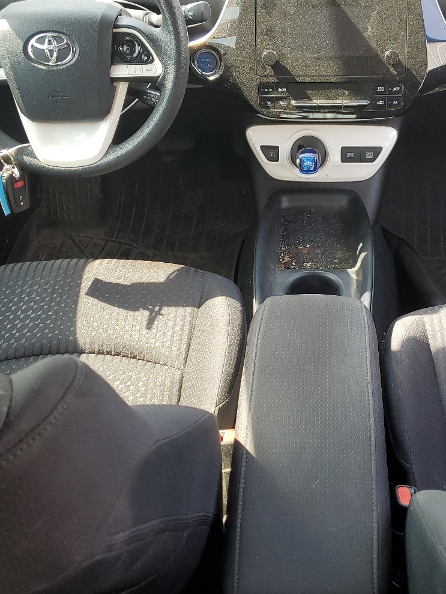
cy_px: 254
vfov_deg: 44.7
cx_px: 292
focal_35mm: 42
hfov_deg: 34.1
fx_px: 721
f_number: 1.5
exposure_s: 1/169
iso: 50
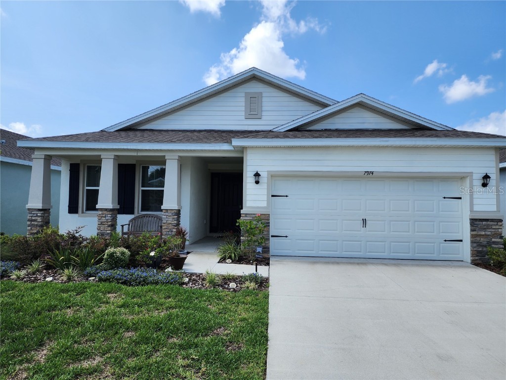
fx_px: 336
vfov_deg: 58.9
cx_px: 253
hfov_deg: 73.9
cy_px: 190
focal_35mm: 23
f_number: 1.8
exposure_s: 1/914
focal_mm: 6.4
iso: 12
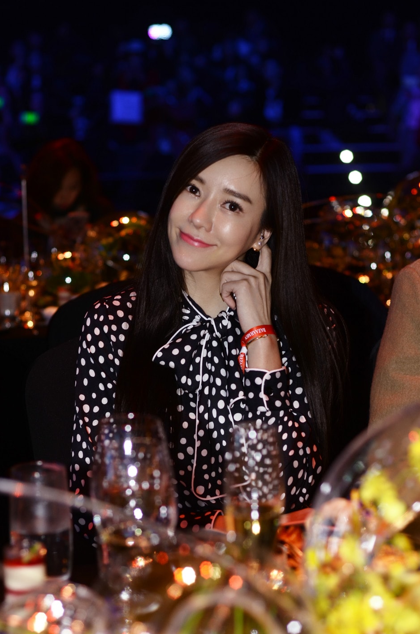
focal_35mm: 80
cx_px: 202
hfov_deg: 17.0
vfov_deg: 25.4
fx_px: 1406
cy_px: 315
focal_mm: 50
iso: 400
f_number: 2.8
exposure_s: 1/250
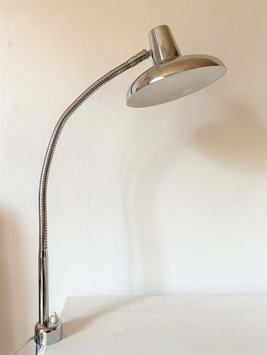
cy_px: 178
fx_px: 267
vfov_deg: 67.3
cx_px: 134
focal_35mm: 26
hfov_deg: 53.1
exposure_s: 1/50
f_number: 1.8
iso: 200
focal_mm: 4.25
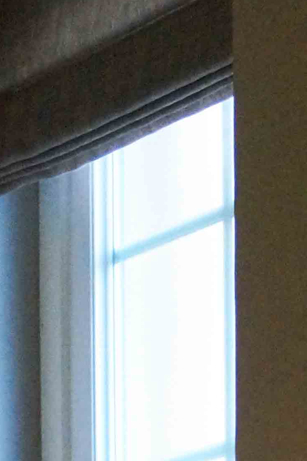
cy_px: 1004
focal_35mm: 207
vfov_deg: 9.2
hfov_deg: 6.5
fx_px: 2650
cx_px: -166
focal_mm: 28
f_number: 4.5
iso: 3200
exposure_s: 1/160
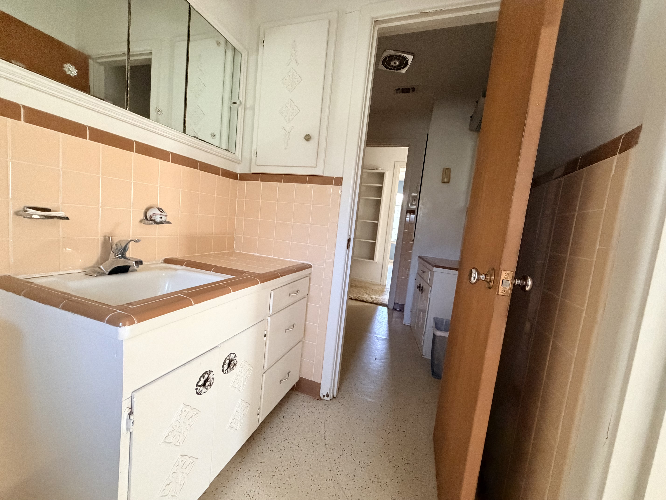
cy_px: 250
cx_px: 333
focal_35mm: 14
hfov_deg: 102.1
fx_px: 269
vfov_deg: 85.7
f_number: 2.2
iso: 1000
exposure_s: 1/60
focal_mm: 2.22
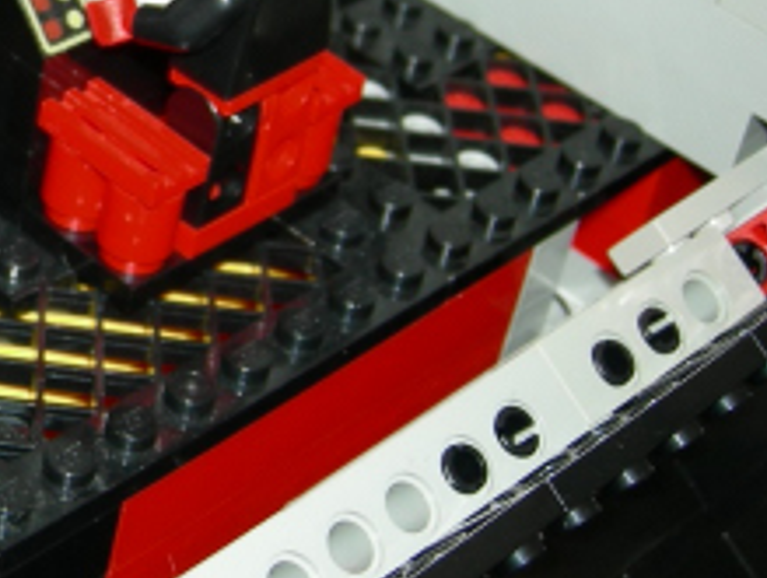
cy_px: 32
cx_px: -175
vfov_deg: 14.0
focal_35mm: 105
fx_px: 2330
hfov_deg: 17.7
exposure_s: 1/60.1
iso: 64
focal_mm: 7.5
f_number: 2.7
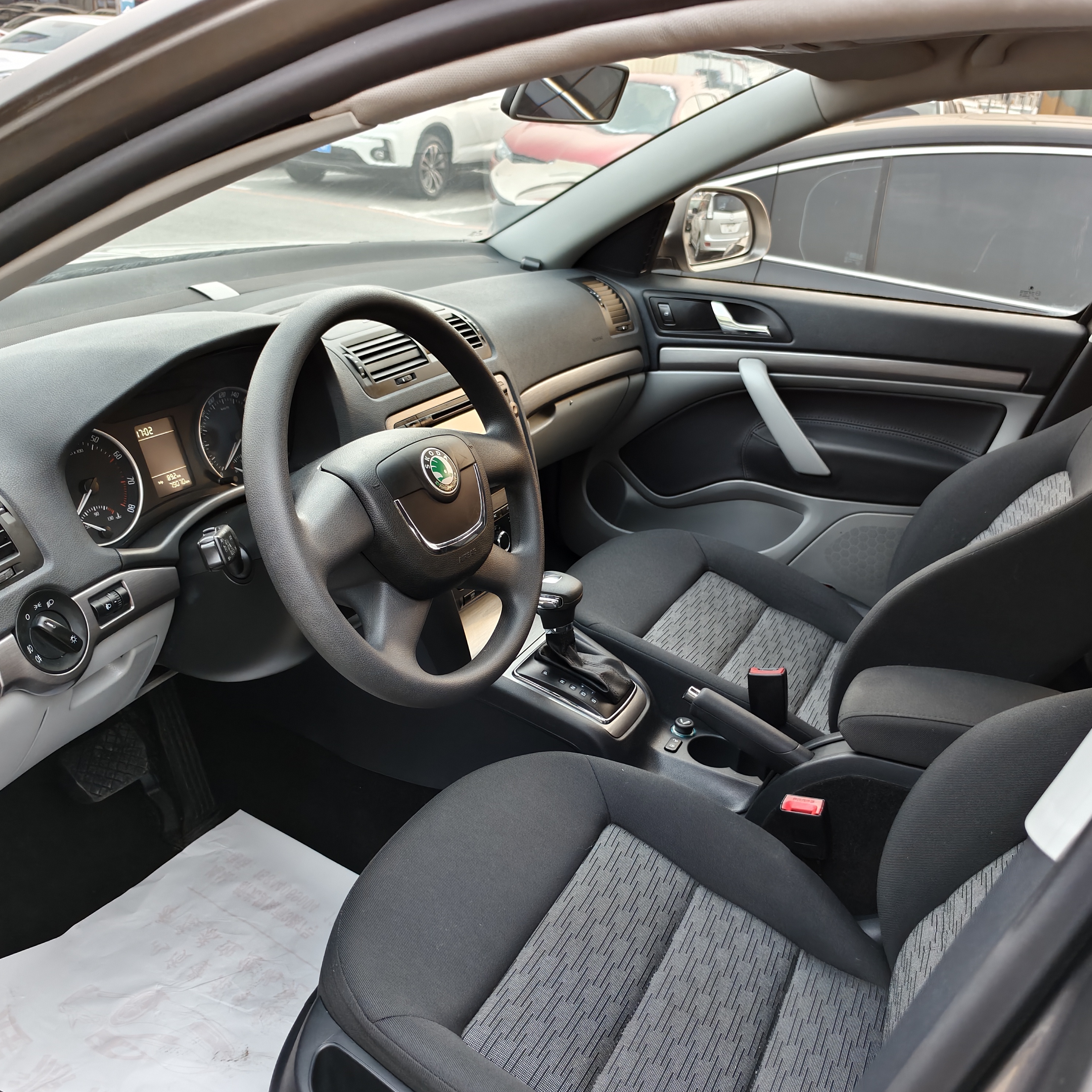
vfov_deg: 57.3
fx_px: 999
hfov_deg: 57.3
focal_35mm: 28
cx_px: 578
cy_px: 556
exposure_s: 1/100
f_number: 1.57
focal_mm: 5.6
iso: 137
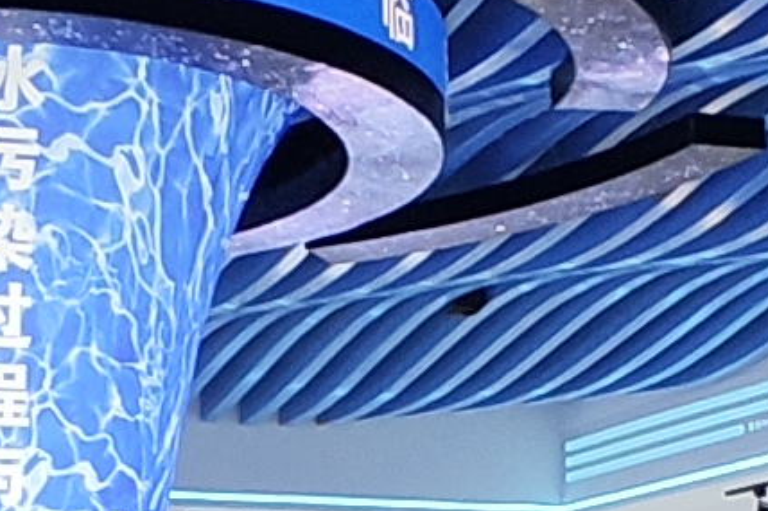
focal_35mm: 127
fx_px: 2708
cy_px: 635
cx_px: 406
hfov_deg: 16.1
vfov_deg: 10.6
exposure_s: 1/100
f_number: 2.2
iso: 71
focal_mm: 1.65
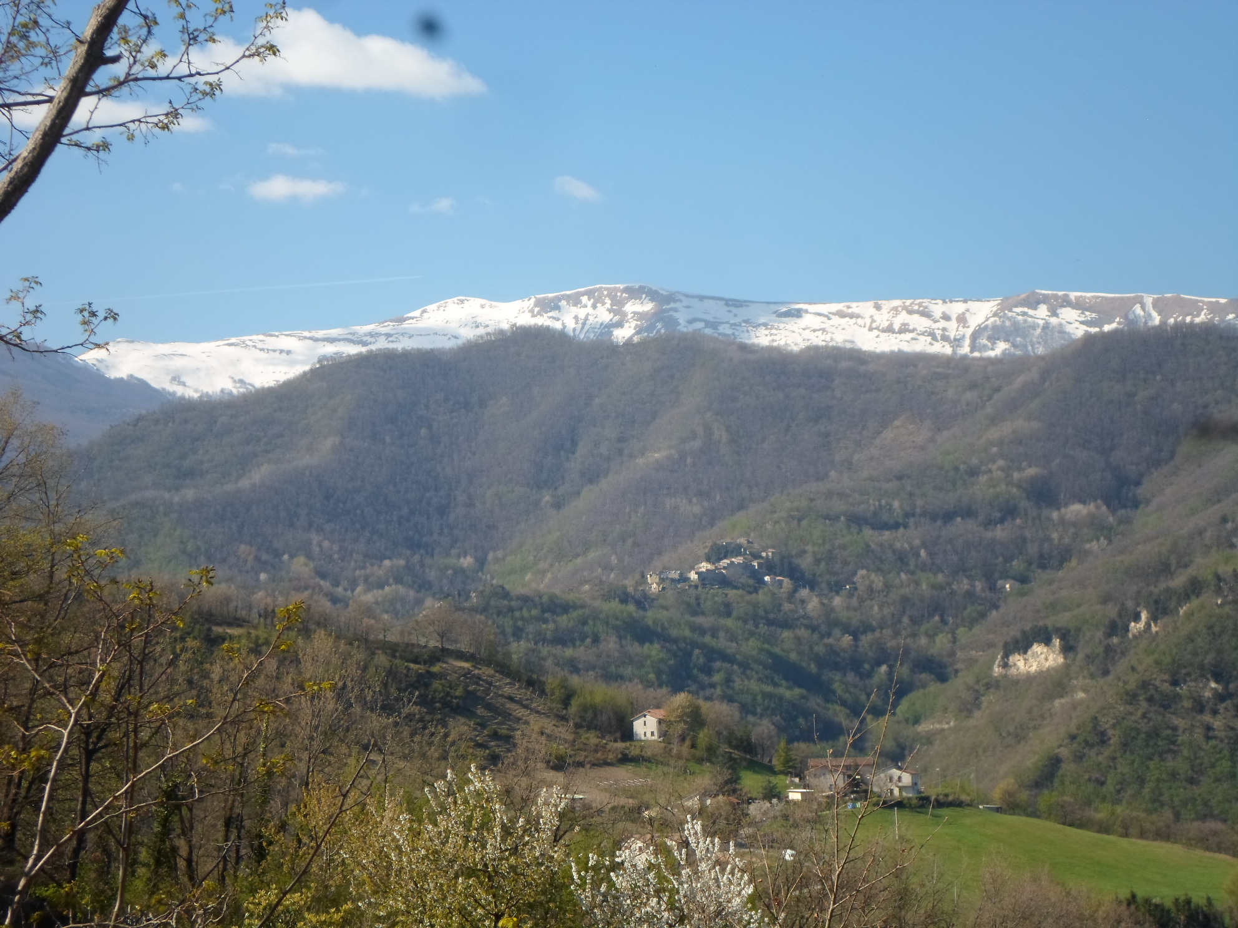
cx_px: 619
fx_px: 3576
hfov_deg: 19.6
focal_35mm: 100
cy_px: 464
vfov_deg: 14.8
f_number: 5.2
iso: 80
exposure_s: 1/250
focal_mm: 18
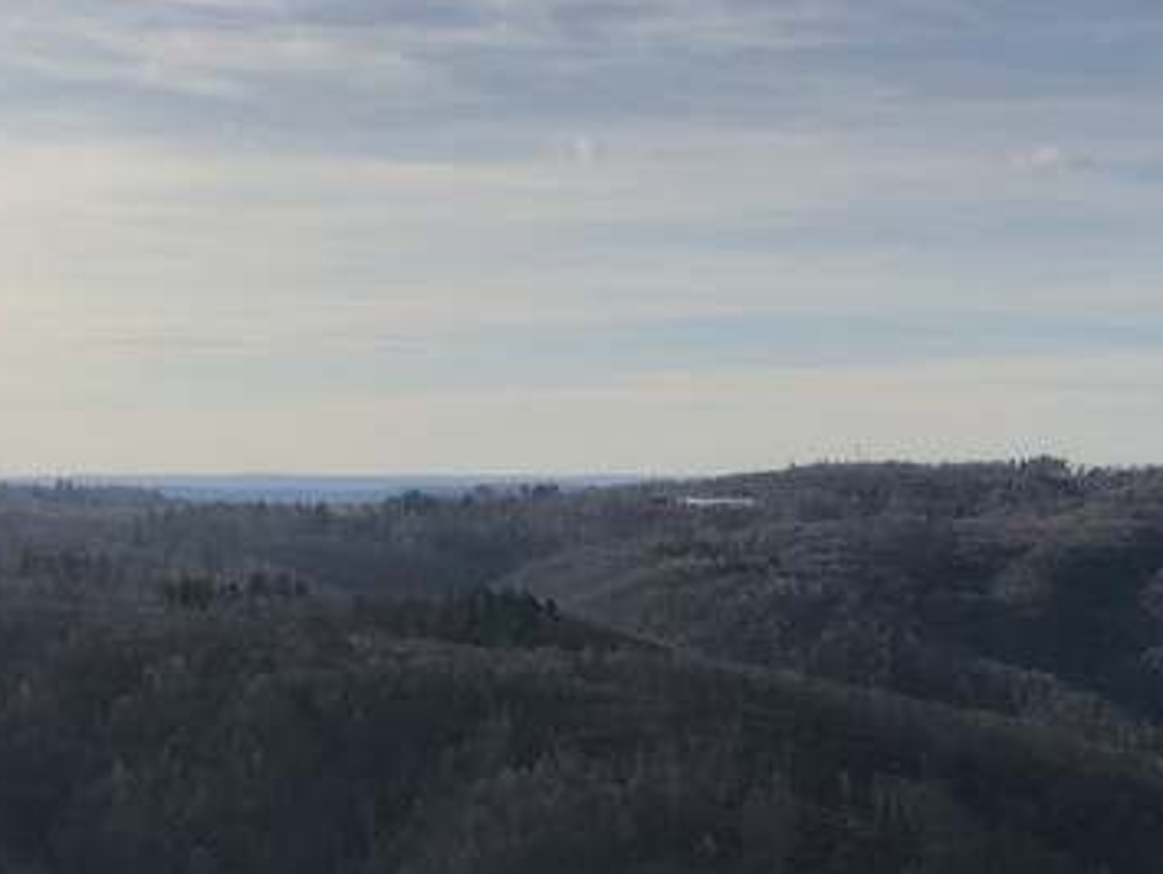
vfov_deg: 17.6
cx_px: 1439
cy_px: 1117
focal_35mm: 79
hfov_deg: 22.5
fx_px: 2656
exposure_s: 1/2088
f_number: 1.8
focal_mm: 3.99
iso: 20
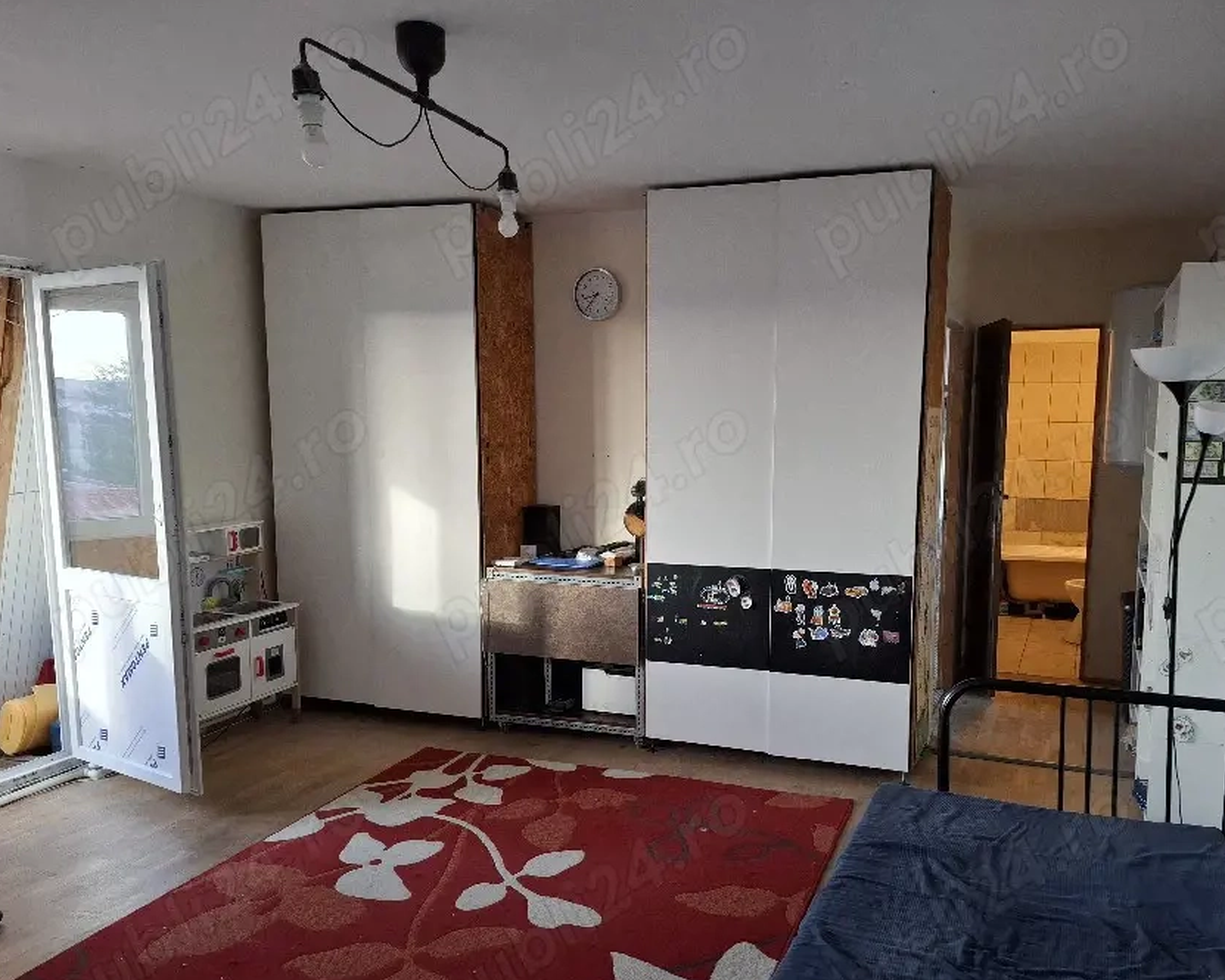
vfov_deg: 53.1
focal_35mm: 27
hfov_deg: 63.8
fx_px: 979
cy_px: 538
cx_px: 687
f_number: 1.8
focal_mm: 5.54
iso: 125
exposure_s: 1/100
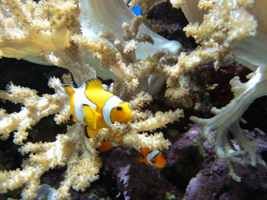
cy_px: 119
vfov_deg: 40.5
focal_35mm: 35
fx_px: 270
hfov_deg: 52.6
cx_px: 137
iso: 400
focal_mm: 4.8
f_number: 2.8
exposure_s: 1/15
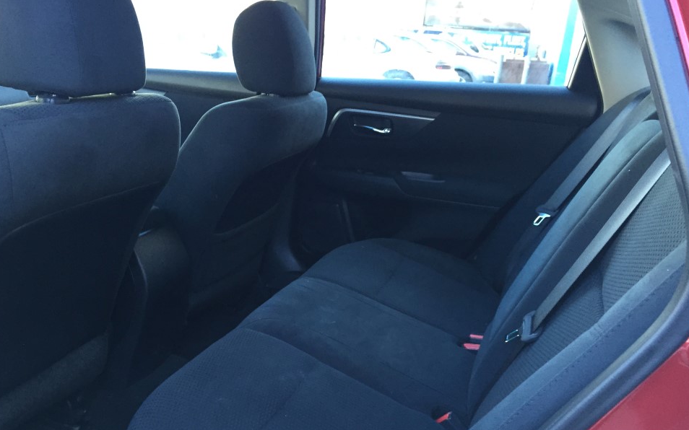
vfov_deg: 38.1
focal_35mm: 33
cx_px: 338
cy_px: 263
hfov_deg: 58.1
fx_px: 620
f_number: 2.2
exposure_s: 1/30
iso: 50
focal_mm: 4.15
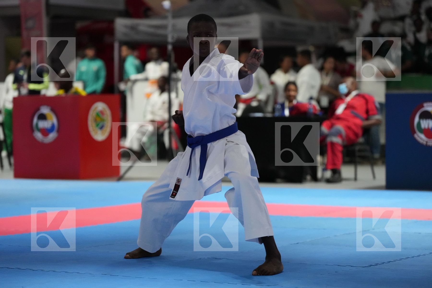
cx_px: 216
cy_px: 144
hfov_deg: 17.2
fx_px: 1428
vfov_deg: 11.5
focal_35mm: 119
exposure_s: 1/500
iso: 6400
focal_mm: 119
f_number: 2.8
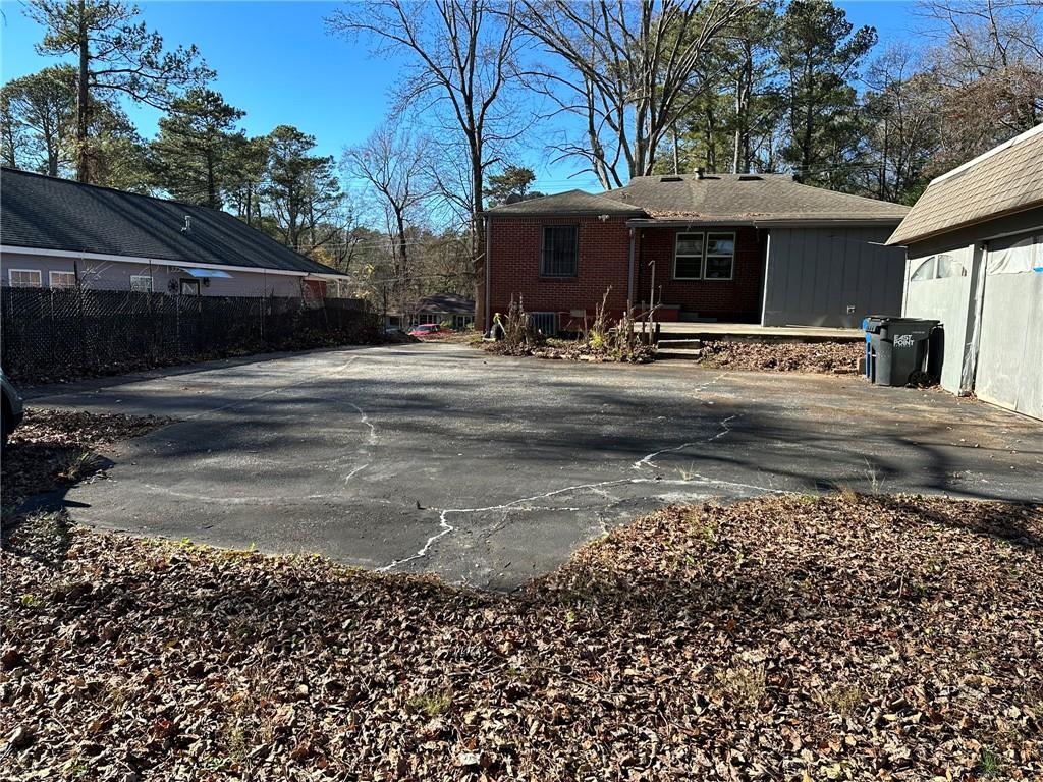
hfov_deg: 71.6
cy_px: 391
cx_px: 522
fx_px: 723
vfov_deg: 56.8
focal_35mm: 24
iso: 80
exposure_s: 1/1495
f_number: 1.78
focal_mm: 6.86
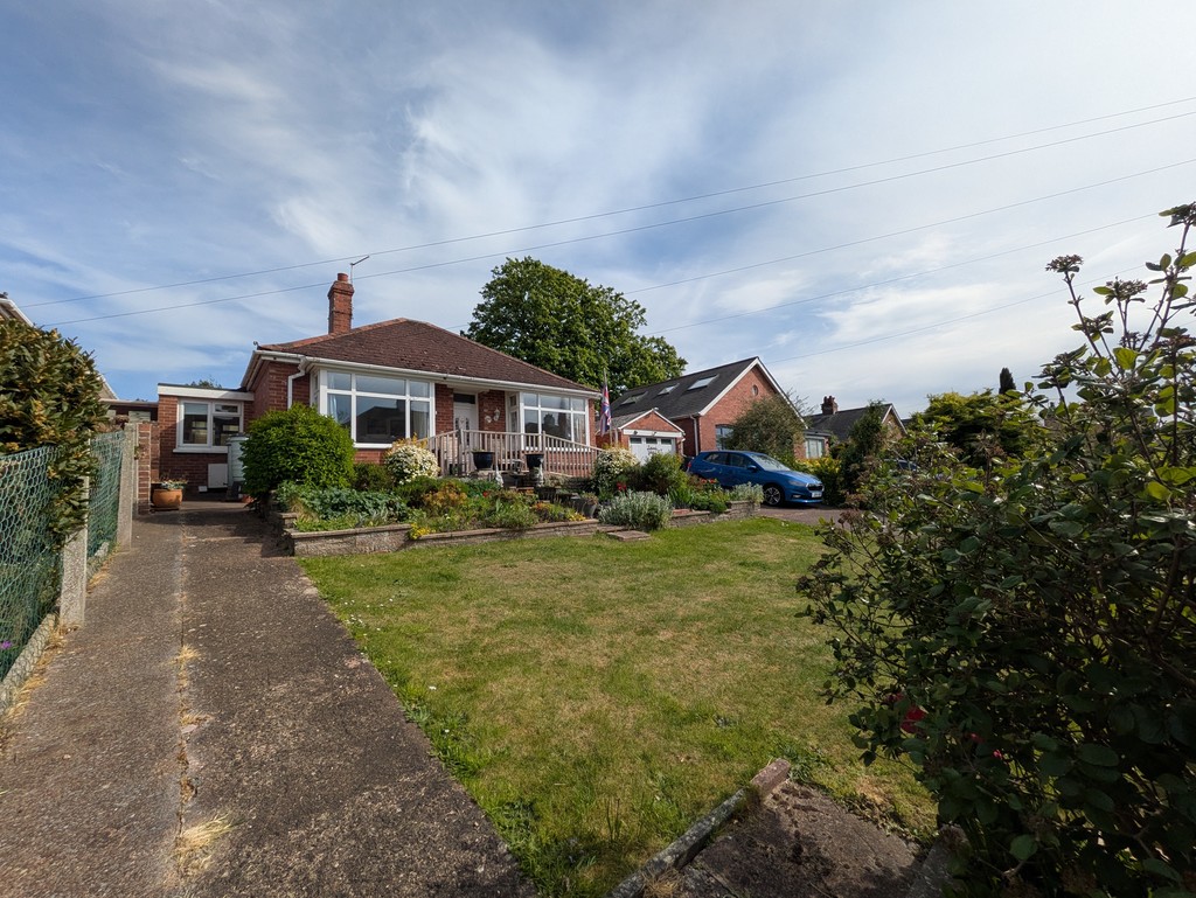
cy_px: 449
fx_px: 484
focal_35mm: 14
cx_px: 598
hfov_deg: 102.0
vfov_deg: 85.7
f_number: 2.2
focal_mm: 1.83
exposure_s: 1/2188
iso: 48
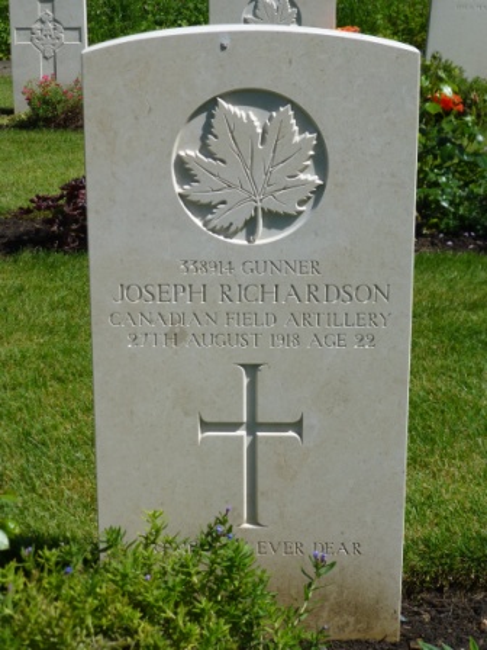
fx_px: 1313
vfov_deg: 27.8
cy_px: 325
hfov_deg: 21.0
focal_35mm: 70
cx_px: 244
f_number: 5
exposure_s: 1/800
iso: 100
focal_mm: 12.5
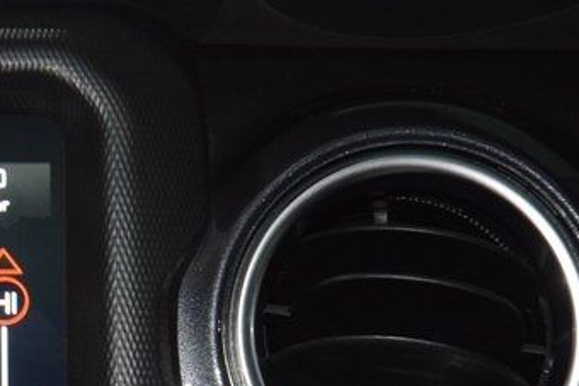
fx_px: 5084
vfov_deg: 4.3
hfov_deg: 6.4
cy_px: 365
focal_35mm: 316
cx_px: -284
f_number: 4.5
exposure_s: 1/60
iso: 1400
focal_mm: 70
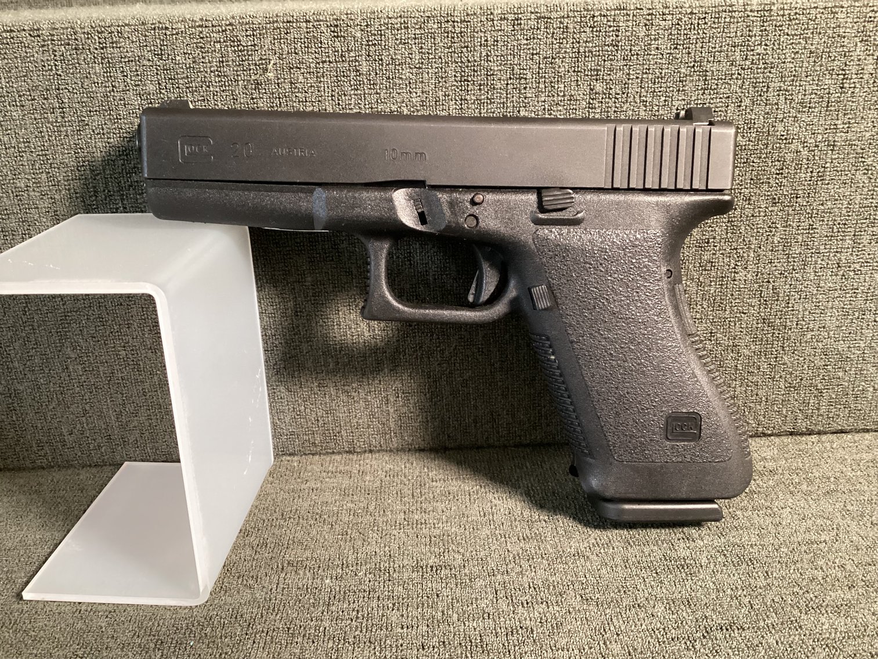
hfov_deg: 58.3
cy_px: 330
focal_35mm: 31
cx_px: 439
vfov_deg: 45.4
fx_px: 786
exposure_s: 1/40
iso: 320
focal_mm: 3.3
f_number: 2.4
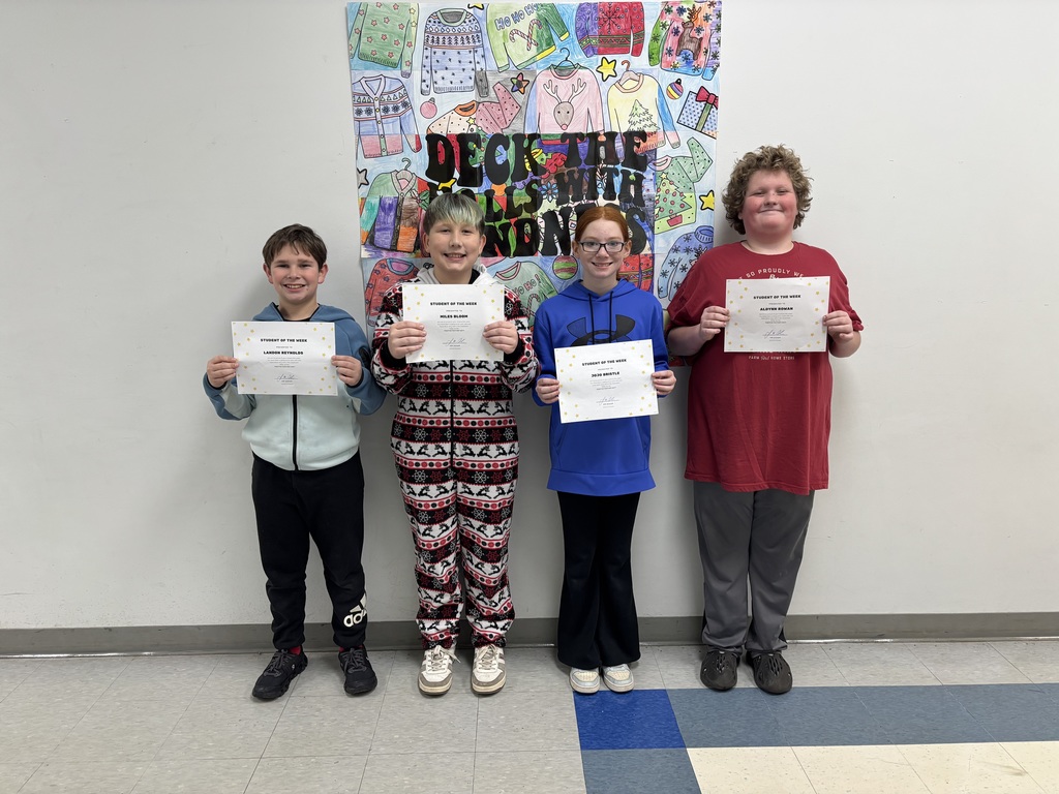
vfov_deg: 53.1
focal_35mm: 26
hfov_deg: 67.3
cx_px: 530
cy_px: 397
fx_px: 795
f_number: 1.6
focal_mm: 5.96
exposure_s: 1/120
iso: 125
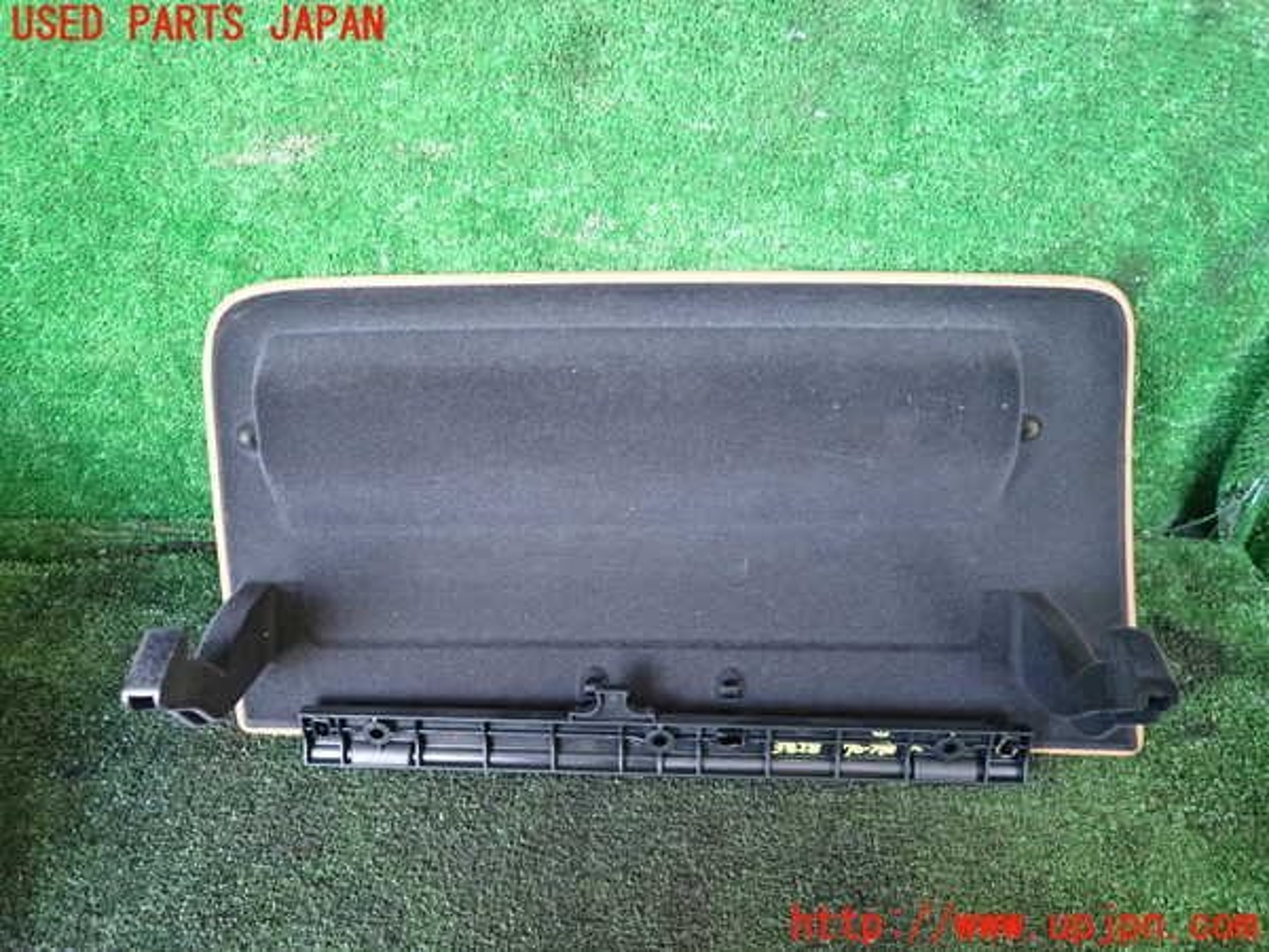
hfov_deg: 69.4
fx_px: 916
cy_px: 476
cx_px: 634
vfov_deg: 54.9
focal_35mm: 25
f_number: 2
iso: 250
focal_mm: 4.5
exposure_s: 1/30
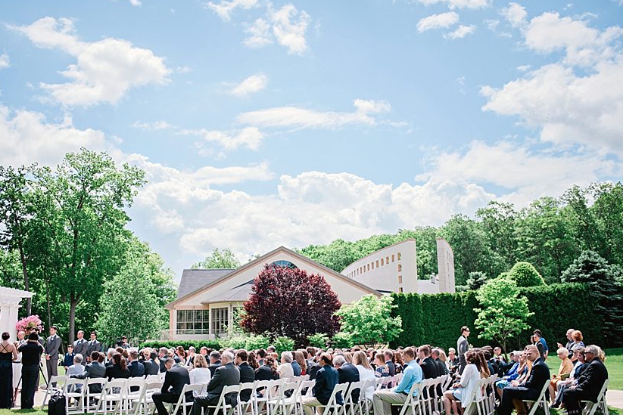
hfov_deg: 48.4
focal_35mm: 40
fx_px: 692
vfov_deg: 33.4
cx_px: 287
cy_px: 210
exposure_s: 1/8000
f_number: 2
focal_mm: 35
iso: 200
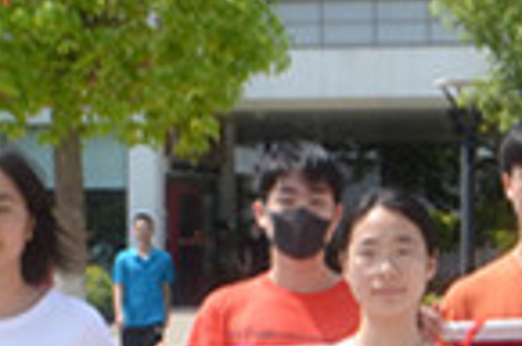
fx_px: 1620
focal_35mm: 112
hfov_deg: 17.1
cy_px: 432
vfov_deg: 11.9
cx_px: 702
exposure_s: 1/250
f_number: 8
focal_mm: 18
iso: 100
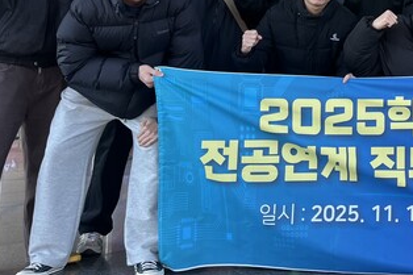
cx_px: 445
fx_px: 711
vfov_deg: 20.4
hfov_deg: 29.5
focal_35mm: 62
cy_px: -58
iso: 64
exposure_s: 1/121
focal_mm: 5.1
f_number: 1.6
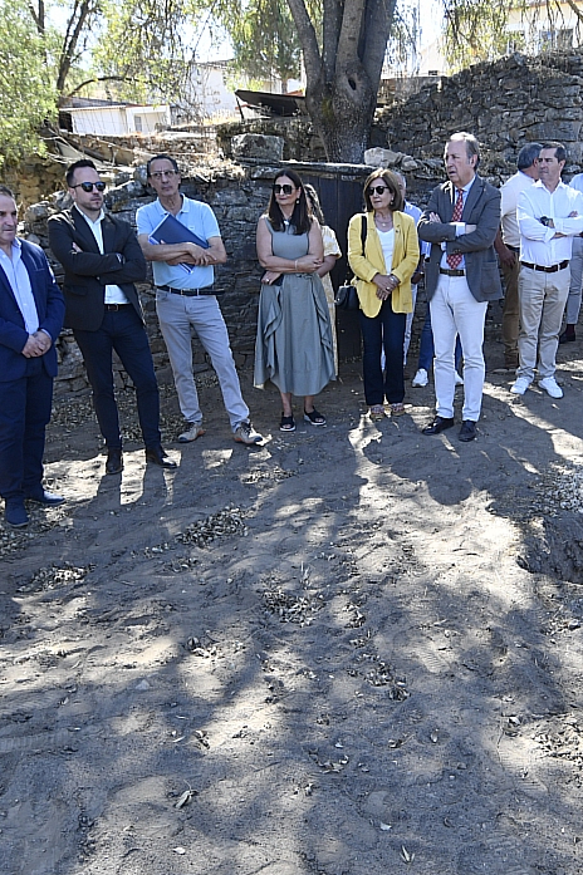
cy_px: 495
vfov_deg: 60.1
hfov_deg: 41.4
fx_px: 754
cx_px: 417
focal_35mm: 31
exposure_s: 1/125
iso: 200
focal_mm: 12
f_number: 7.1
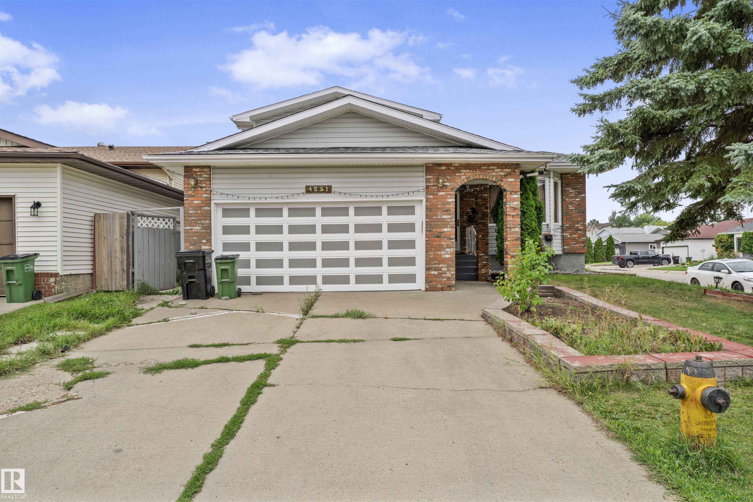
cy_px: 251
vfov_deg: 59.0
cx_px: 376
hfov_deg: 80.7
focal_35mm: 21
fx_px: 443
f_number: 8
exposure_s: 1/200
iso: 200
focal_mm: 21.2
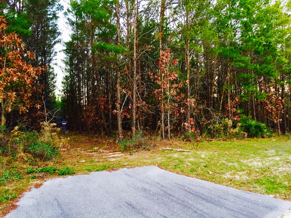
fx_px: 244
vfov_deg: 48.2
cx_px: 146
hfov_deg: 61.7
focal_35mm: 29
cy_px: 109
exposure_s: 1/30
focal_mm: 4.15
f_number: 2.2
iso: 160
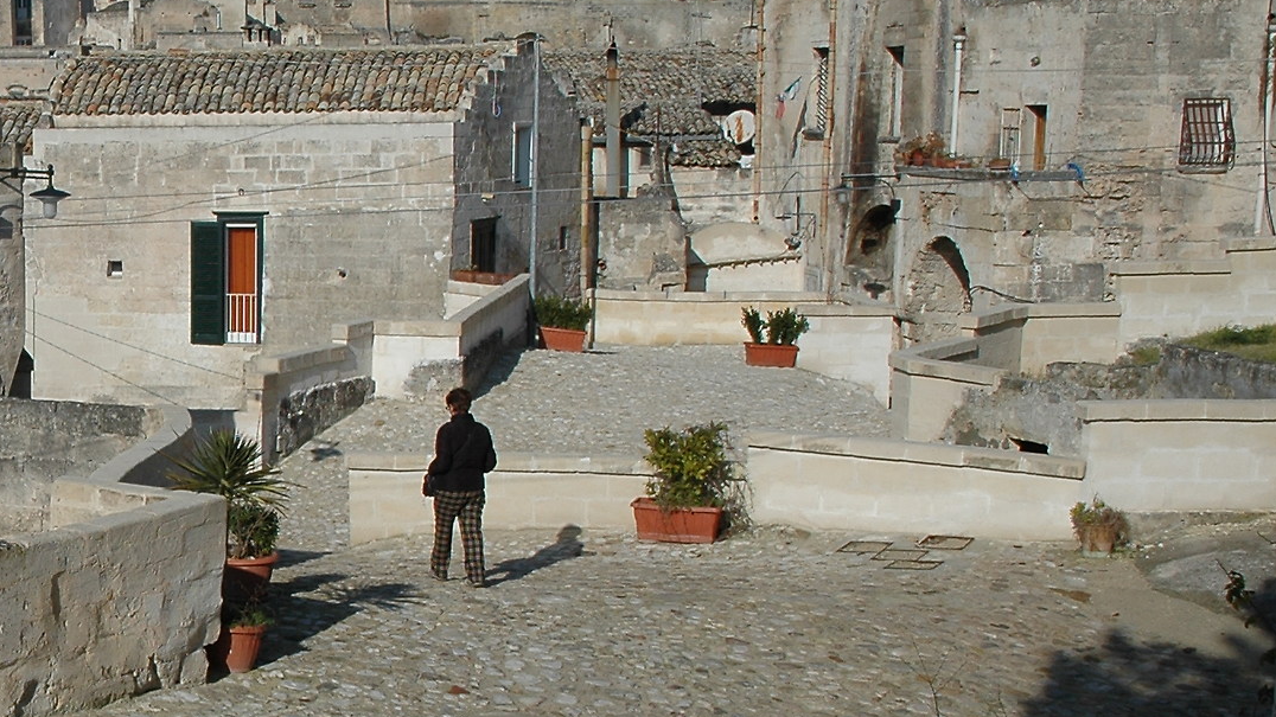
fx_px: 2131
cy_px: 491
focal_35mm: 63
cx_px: -140
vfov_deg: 19.0
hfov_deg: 29.8
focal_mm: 18
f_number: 11
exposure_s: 1/500
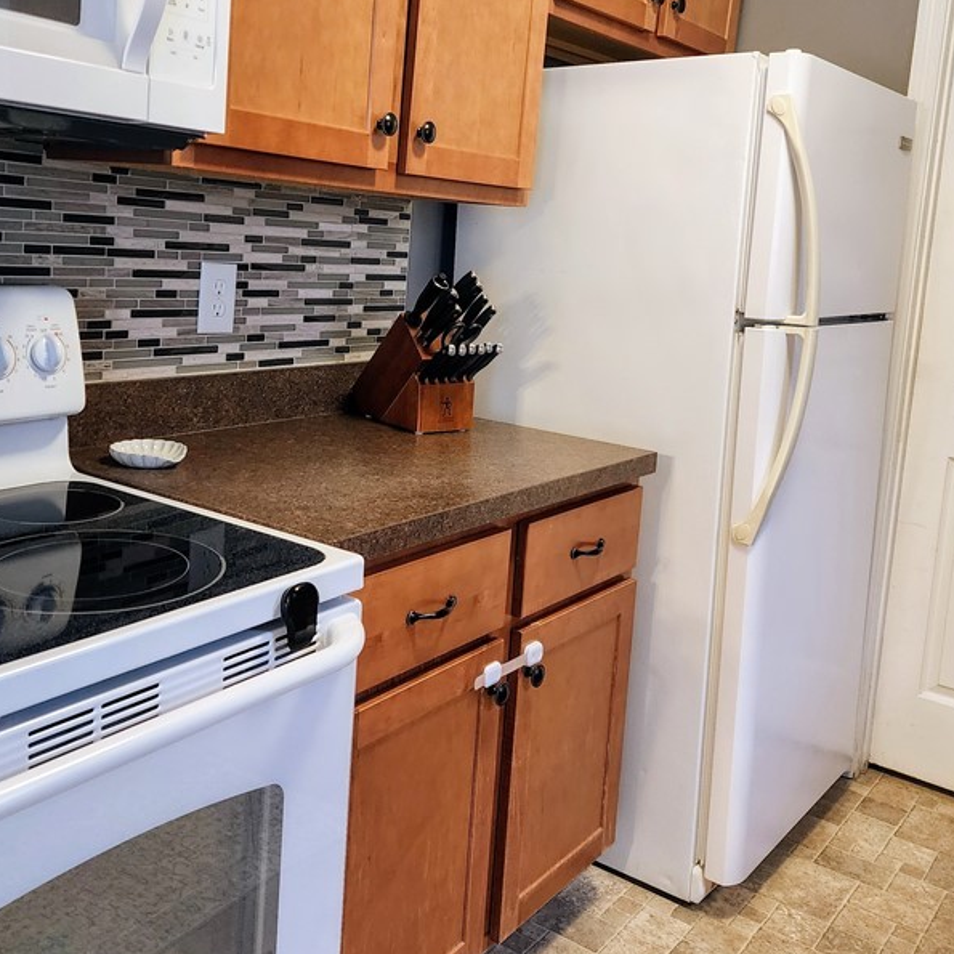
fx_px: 1091
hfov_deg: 47.1
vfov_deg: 46.9
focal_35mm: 35
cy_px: 380
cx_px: 426
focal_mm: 6.4
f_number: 1.8
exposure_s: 1/120
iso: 640
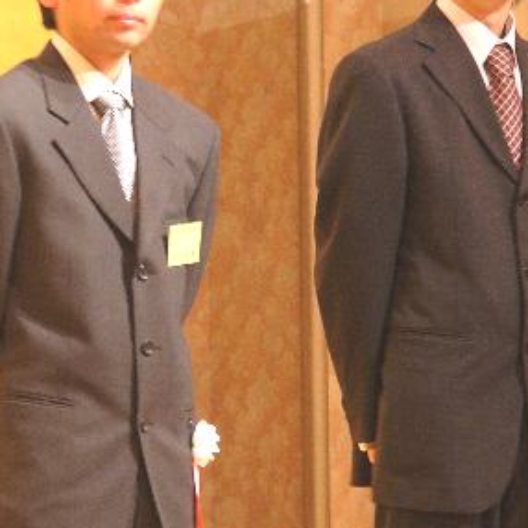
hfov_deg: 5.6
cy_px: 231
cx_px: 103
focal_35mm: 313
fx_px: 5401
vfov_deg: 5.6
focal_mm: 26.3
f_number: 2.8
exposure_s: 1/13
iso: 100
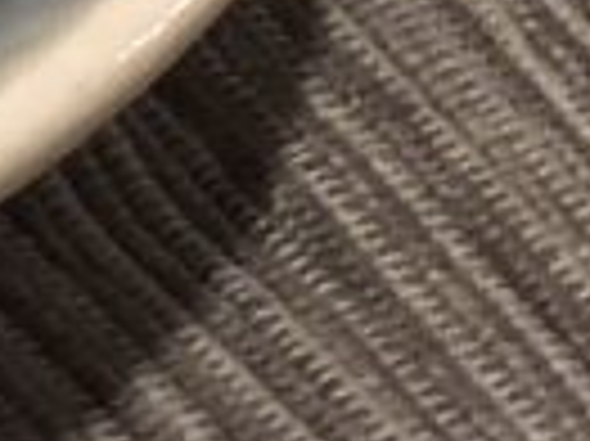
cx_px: -1112
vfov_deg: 3.5
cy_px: -1148
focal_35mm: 407
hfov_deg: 4.7
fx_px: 6931
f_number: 2.4
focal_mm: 6
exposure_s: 1/33
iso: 125
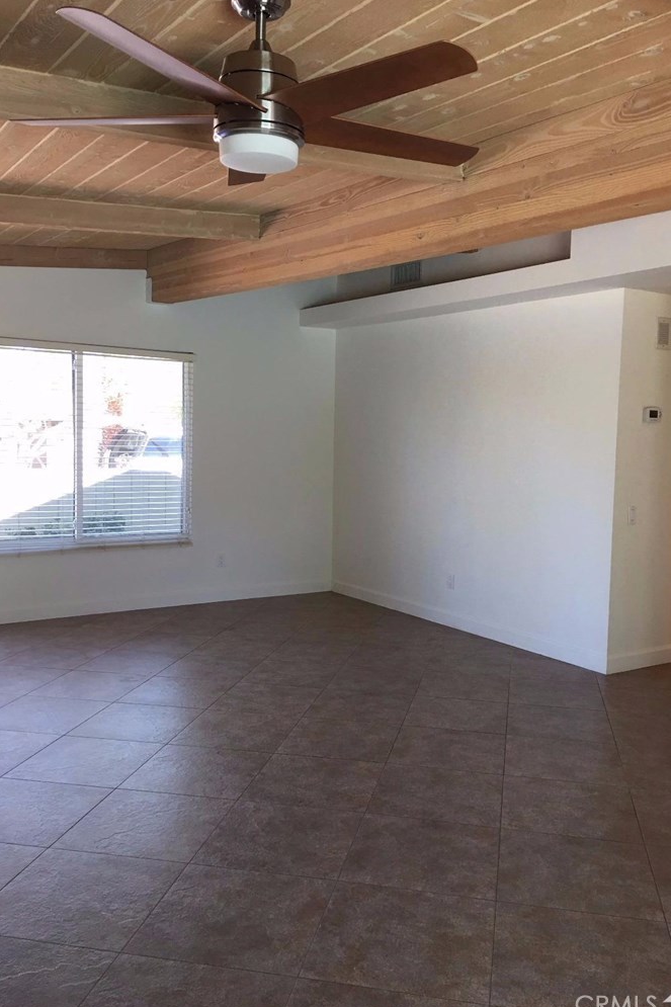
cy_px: 501
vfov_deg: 60.3
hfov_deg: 42.3
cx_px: 355
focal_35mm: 31
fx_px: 867
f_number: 2.2
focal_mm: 4.15
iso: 40
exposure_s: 1/30
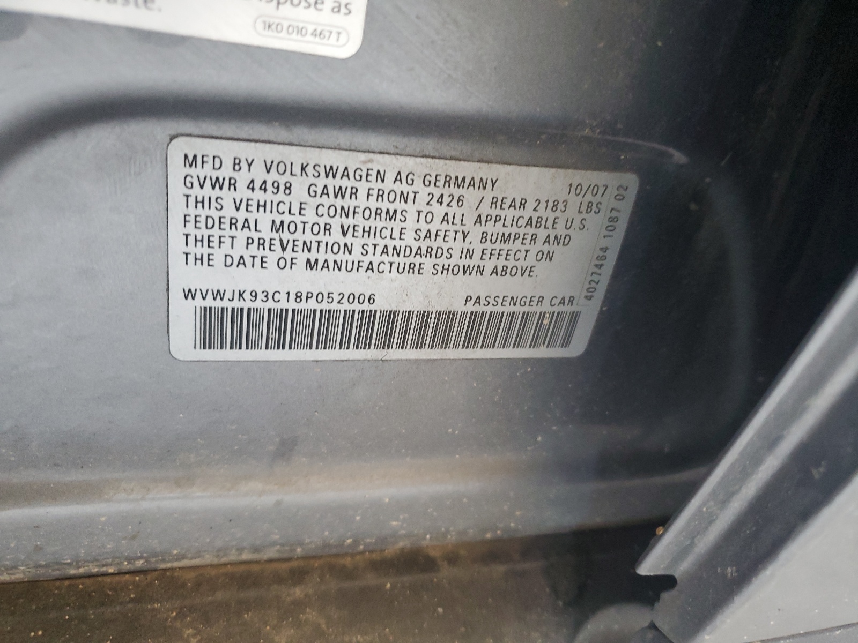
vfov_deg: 53.1
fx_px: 644
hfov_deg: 67.3
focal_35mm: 26
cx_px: 429
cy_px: 322
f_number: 1.5
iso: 215
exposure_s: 1/60.2
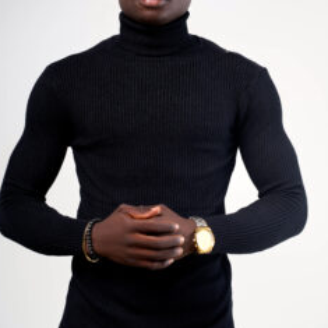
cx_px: 155
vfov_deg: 9.2
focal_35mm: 189
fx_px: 2026
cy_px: 80
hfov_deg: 9.3
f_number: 5.6
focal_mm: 116
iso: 160
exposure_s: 1/200
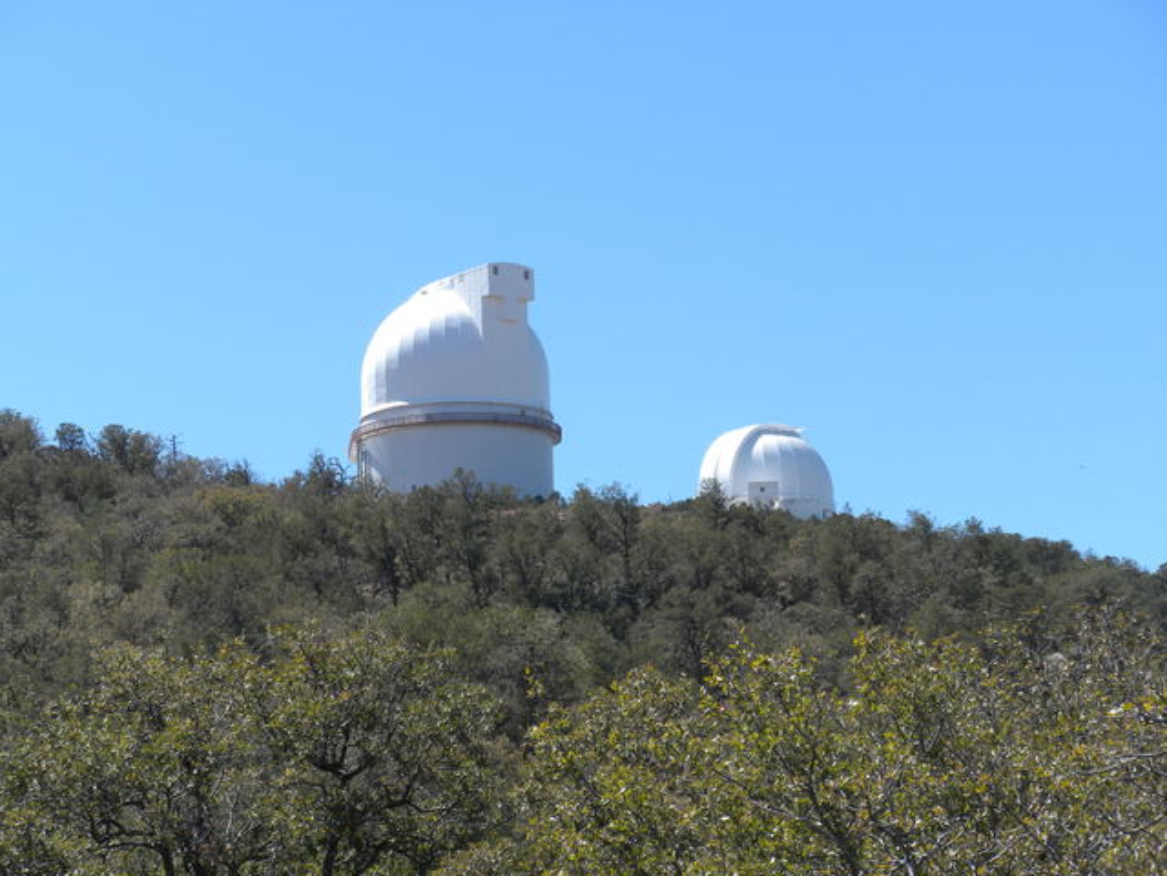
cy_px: 438
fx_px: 4012
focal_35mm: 119
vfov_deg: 12.5
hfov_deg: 16.6
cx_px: 584
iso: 95
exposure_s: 1/527
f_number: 5.1
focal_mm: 21
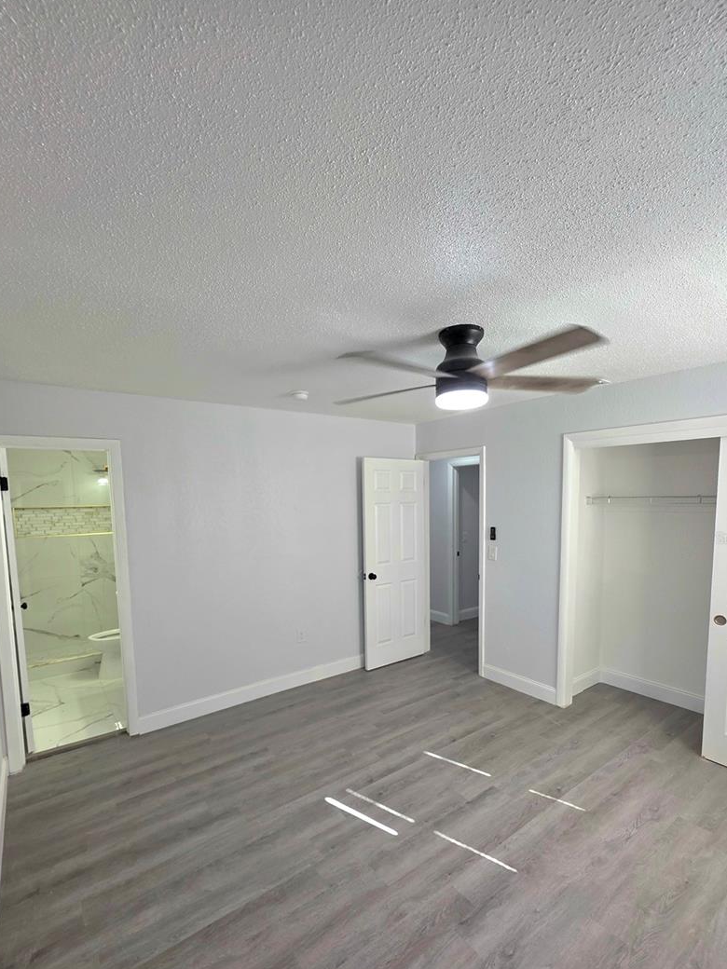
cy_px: 538
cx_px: 363
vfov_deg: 97.8
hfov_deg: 81.7
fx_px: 420
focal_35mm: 15
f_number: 1.9
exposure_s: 1/120
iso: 125
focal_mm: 2.2
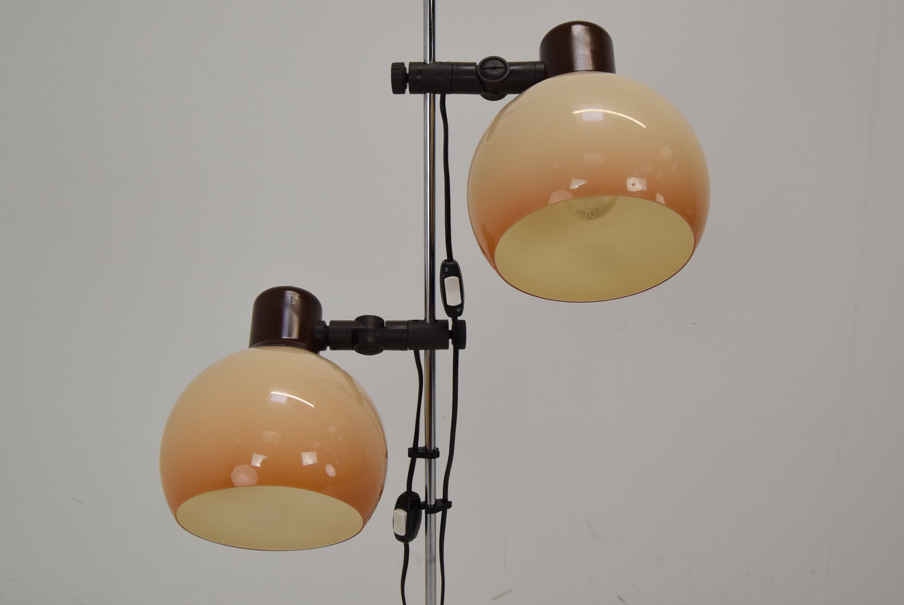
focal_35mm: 42
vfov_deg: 31.9
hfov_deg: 46.4
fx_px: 1055
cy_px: 291
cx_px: 443
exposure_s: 1/320
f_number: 9
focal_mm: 26
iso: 1600
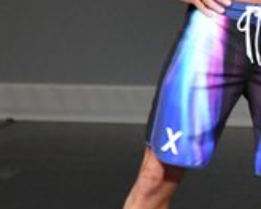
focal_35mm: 1400
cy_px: 45
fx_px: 10808
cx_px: 534
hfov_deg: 1.4
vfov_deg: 1.1
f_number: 5.6
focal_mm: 210
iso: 5000
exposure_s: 1/400
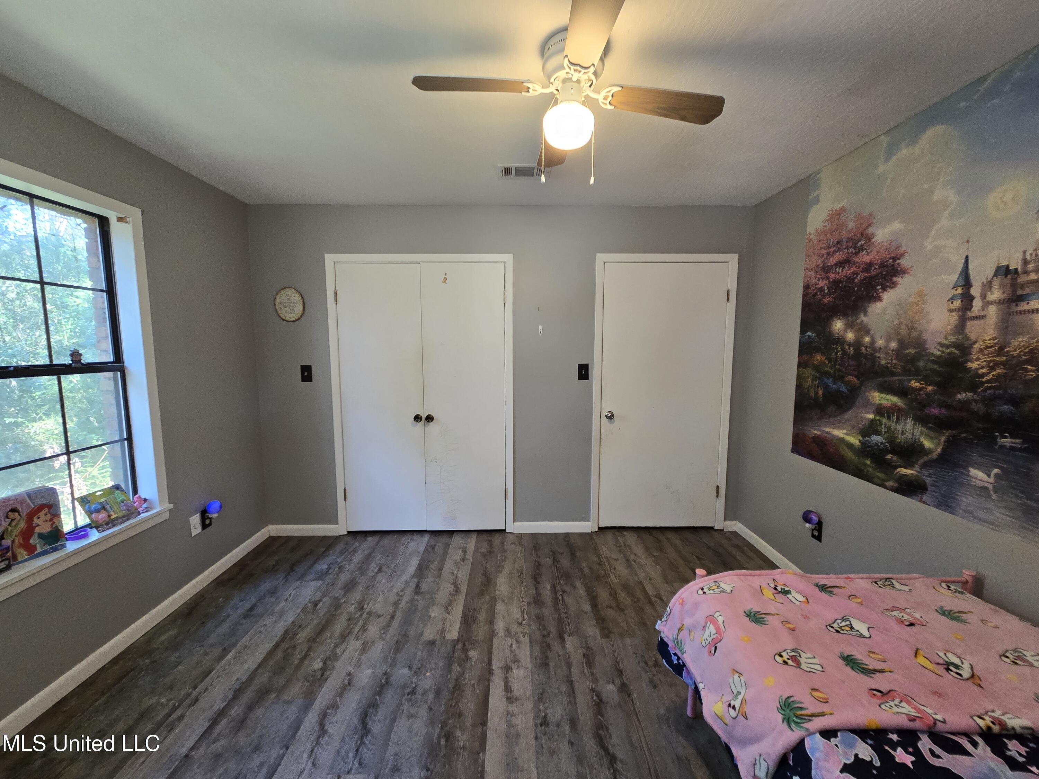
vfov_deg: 89.9
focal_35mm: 13
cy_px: 390
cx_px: 520
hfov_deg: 106.2
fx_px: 390
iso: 250
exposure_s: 1/60
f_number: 2.2
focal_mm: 2.2
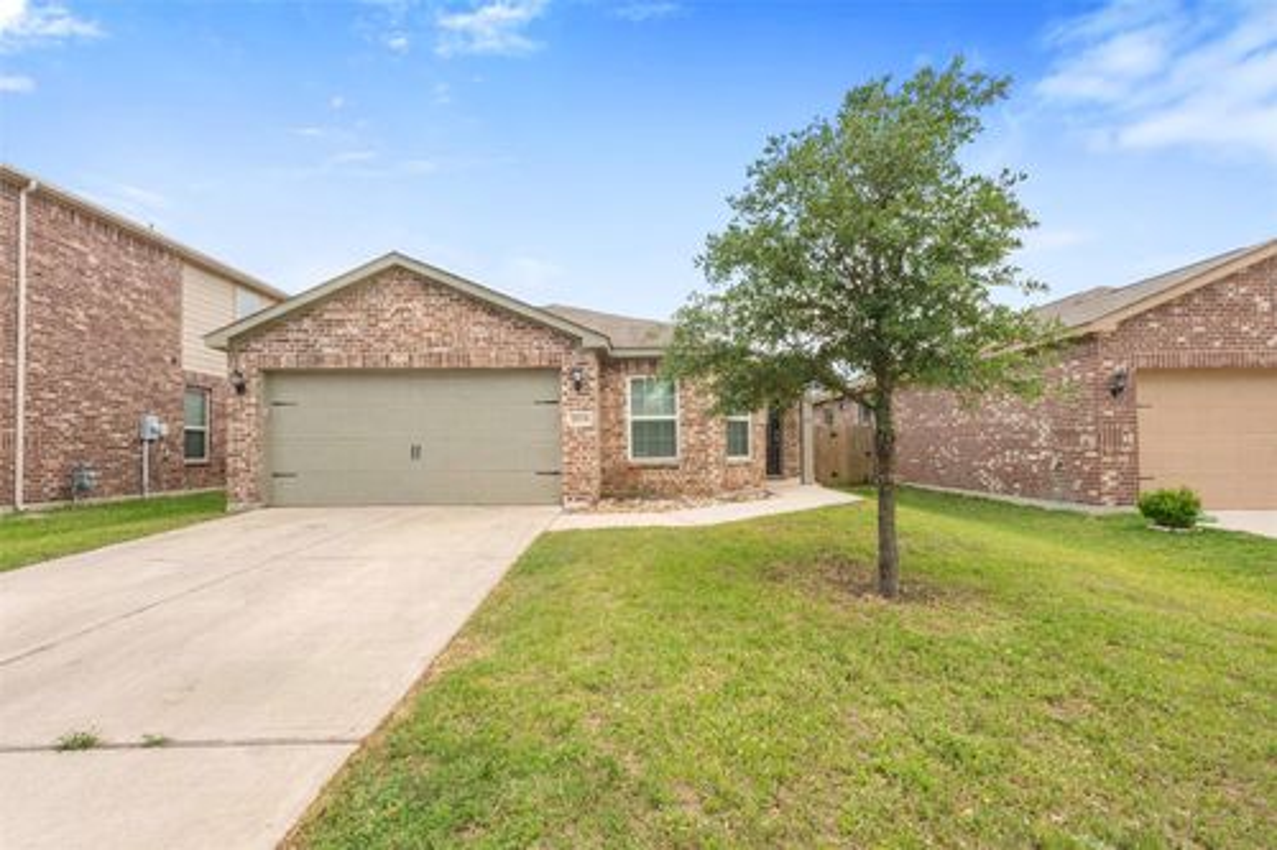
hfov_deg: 96.8
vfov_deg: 73.7
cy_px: 425
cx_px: 638
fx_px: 567
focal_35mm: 16
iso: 800
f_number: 9
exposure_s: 1/80
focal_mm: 16
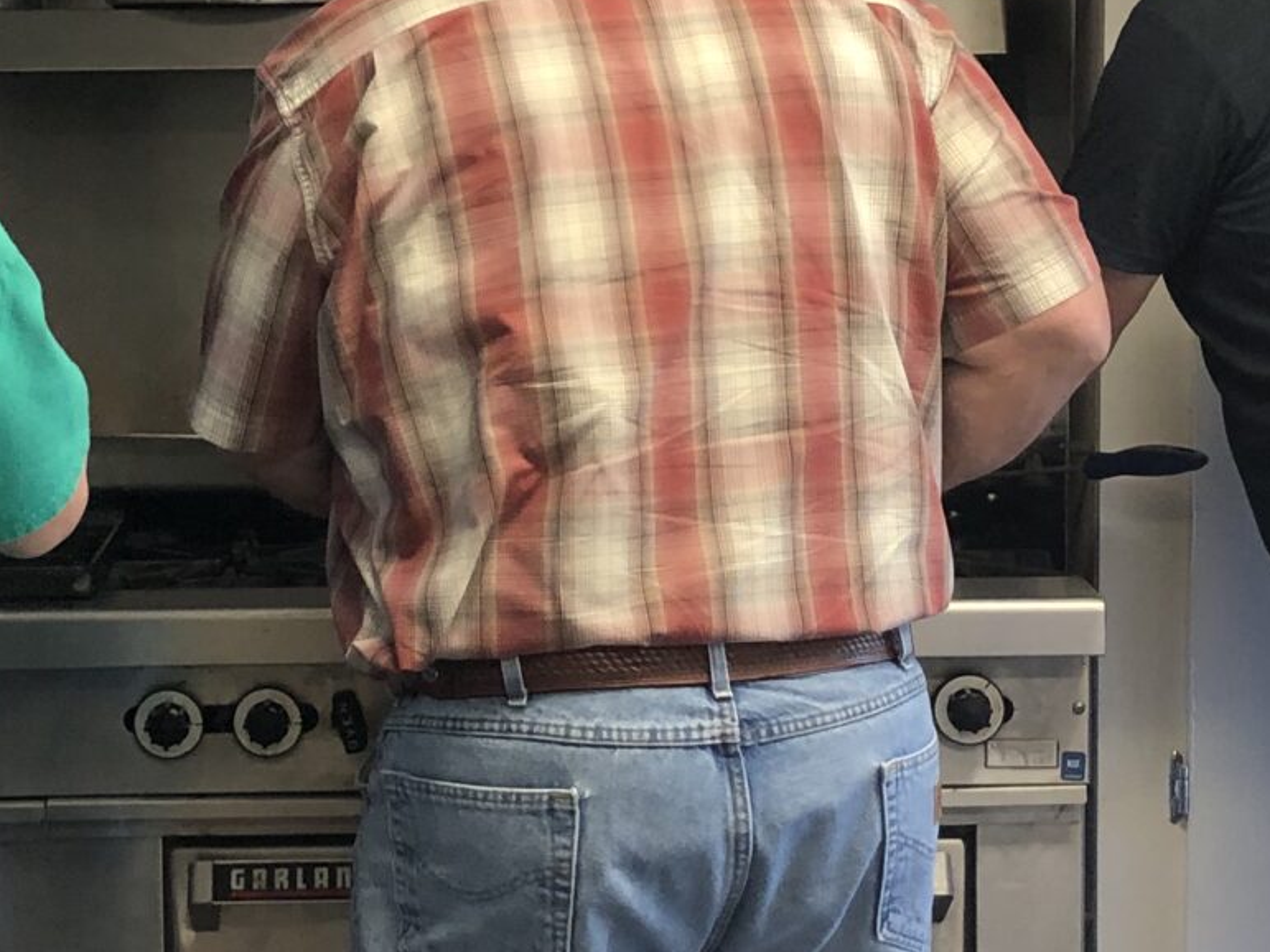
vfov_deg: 15.9
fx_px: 3411
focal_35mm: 93
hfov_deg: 21.1
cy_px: 404
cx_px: 488
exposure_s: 1/24
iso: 40
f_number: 1.8
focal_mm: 4
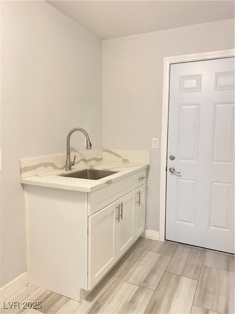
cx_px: 118
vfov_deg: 67.3
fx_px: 235
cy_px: 157
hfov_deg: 53.1
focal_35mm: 26
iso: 200
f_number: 1.8
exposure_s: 1/60
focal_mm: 4.25
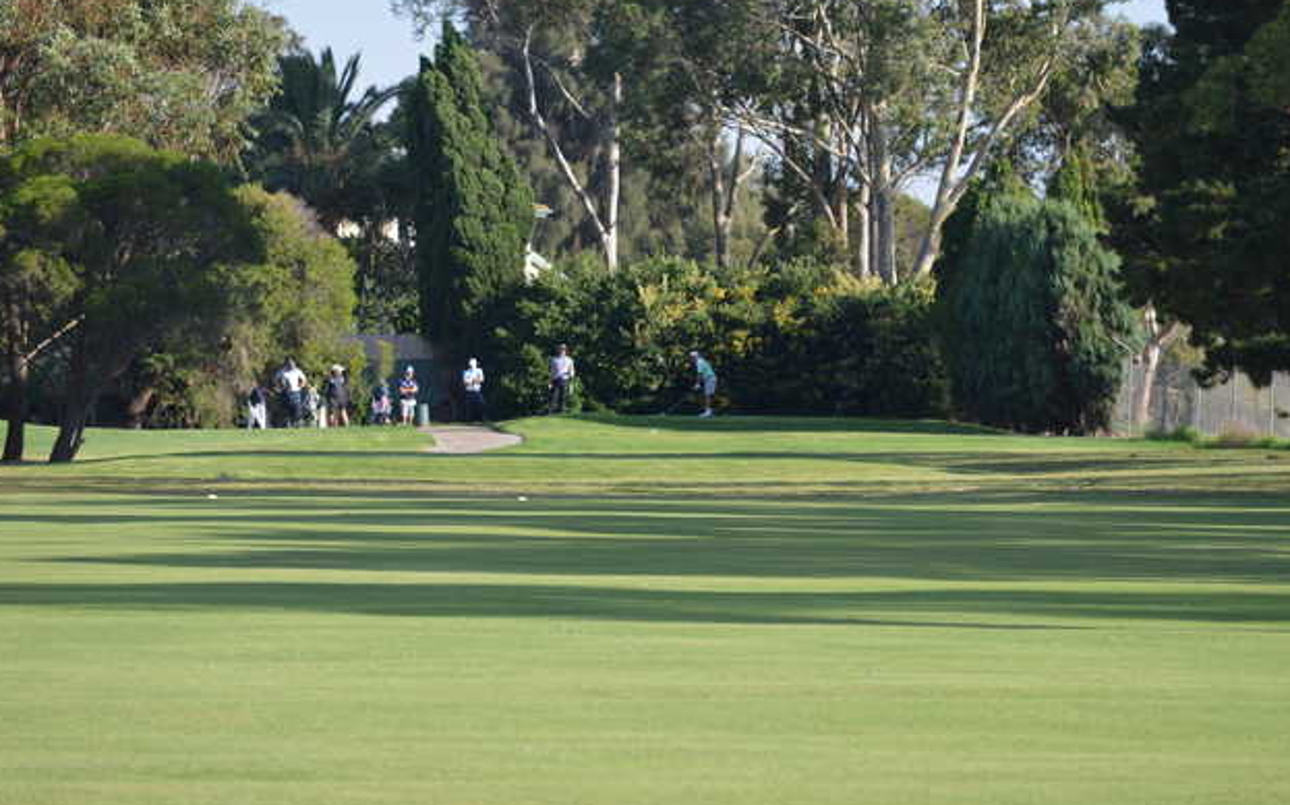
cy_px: 397
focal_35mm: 314
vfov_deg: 4.2
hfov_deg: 6.7
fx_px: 11036
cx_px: 648
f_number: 5.6
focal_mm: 200
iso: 250
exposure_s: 1/500
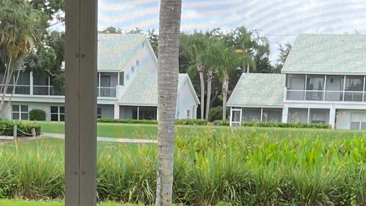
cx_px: 178
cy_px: 413
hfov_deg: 20.6
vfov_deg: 10.7
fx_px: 1009
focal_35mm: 104
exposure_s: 1/389
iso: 50
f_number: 1.6
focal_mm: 5.1
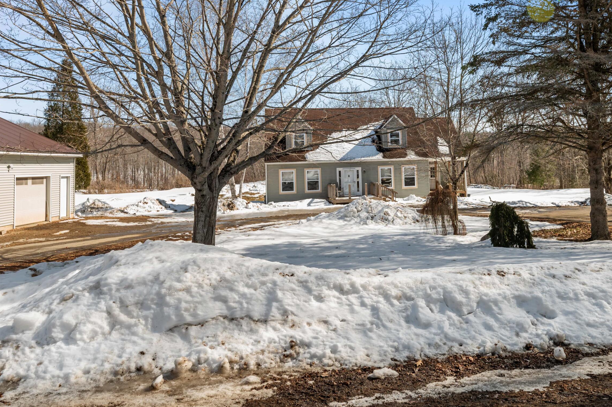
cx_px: 381
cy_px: 142
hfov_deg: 62.8
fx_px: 493
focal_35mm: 29
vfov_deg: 44.4
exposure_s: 1/1250
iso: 800
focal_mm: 22
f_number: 8
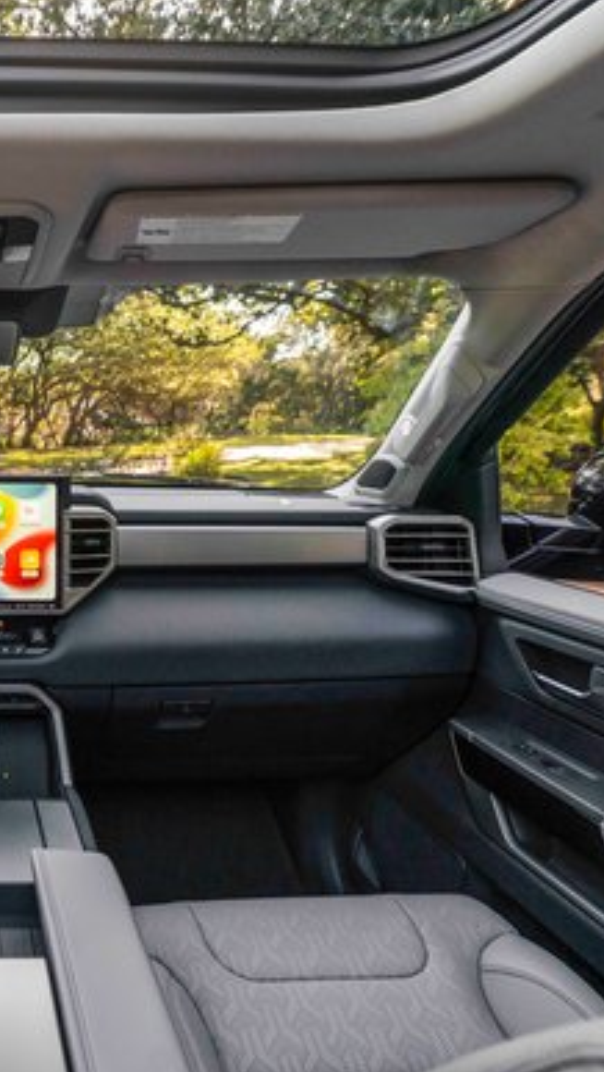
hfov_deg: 37.8
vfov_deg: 71.9
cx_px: -44
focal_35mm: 26
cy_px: 524
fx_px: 739
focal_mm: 16
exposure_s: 1/25
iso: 640
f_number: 5
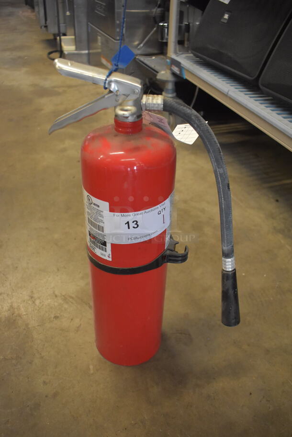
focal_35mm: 30
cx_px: 146
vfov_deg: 61.9
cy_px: 218
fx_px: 364
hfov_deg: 43.7
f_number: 3.8
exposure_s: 1/125
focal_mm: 20
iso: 2500
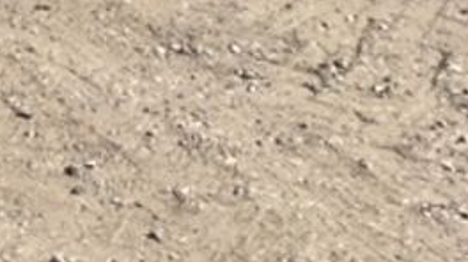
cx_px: -376
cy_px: -258
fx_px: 1426
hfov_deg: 15.9
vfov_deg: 9.8
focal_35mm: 115
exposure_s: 1/1282
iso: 25
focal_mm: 4.15
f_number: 2.2
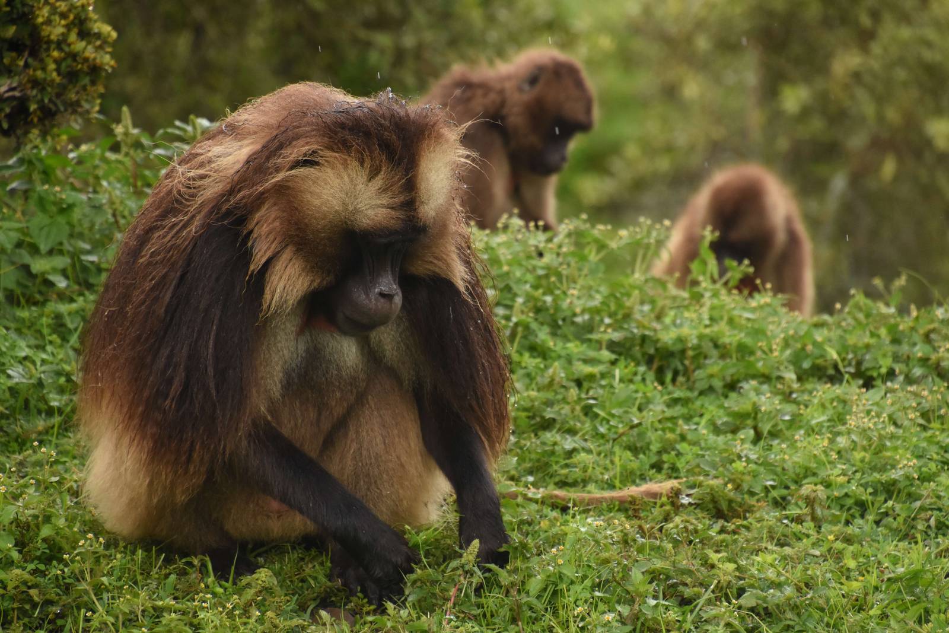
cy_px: 316
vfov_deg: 4.6
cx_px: 474
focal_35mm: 300
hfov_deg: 6.9
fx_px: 7908
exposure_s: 1/1000
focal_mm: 200
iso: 1250
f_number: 6.3
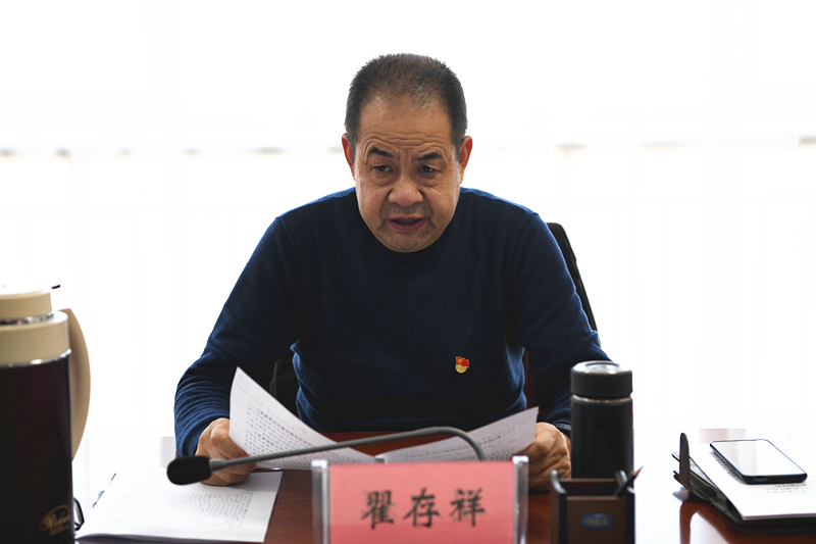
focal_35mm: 70
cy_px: 272
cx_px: 408
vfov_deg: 19.4
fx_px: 1586
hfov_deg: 28.8
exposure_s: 1/250
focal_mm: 70
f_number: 4
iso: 800
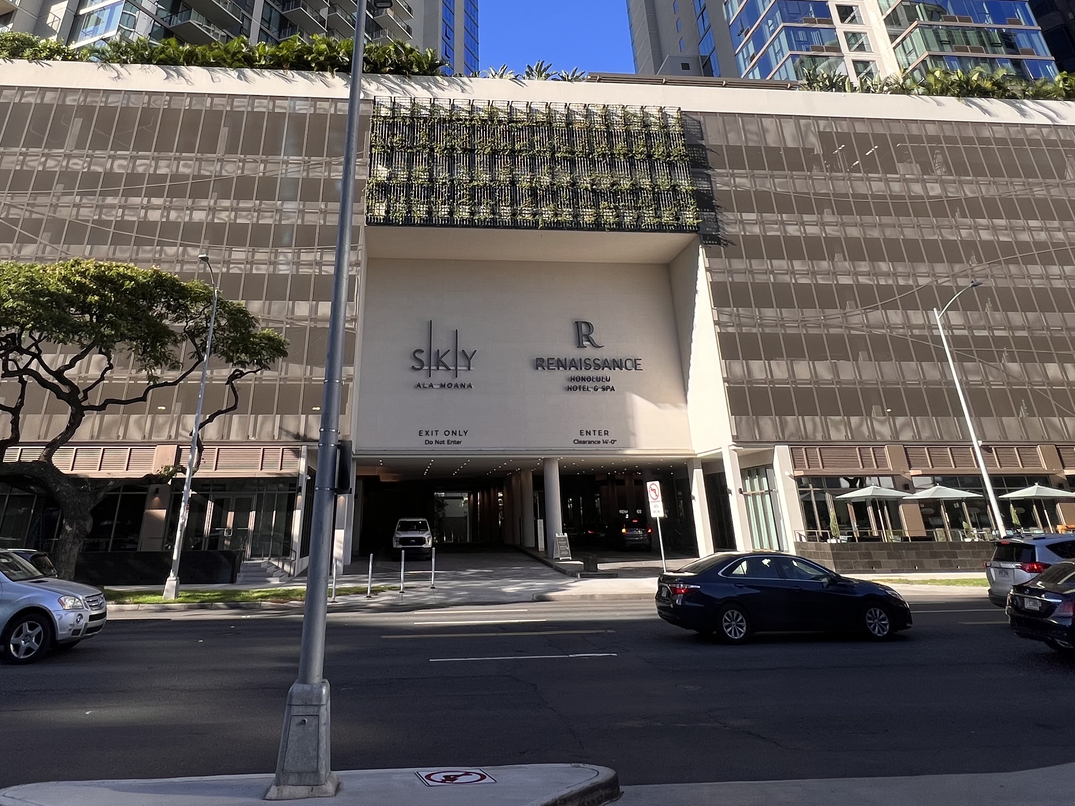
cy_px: 98
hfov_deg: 73.7
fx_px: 714
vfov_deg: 52.6
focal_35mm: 23
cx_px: 477
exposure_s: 1/704
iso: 32
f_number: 1.8
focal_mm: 1.57
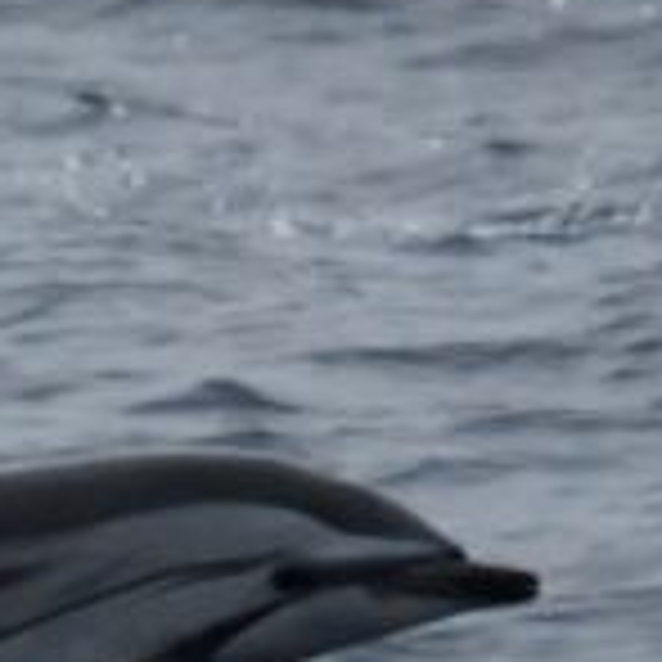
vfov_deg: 0.6
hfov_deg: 0.6
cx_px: -1058
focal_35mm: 2768
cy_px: 340
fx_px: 59890
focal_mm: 600
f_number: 6.3
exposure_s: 1/8000
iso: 1800
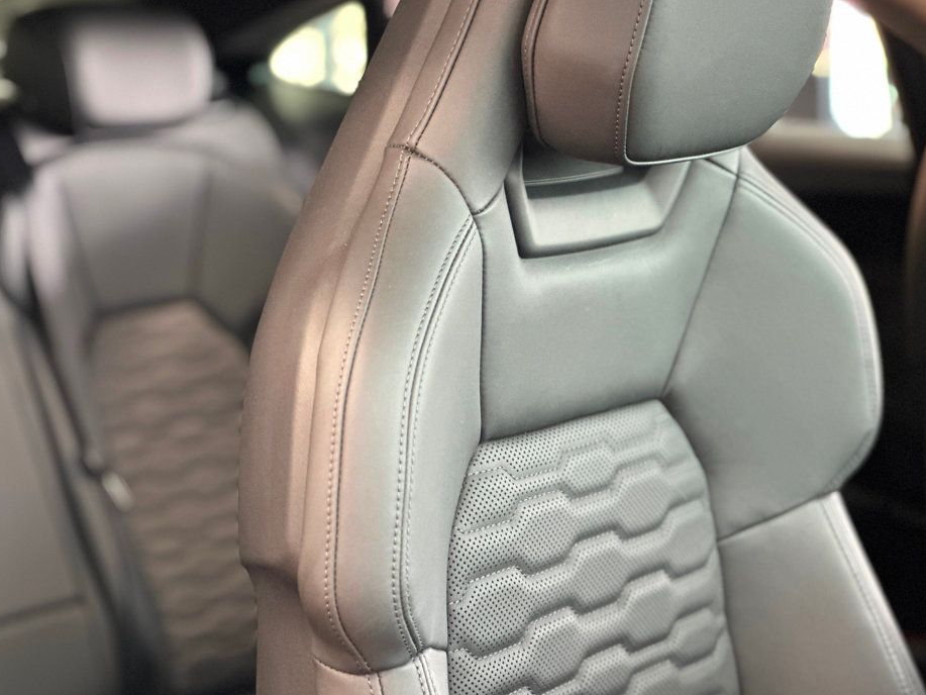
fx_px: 2301
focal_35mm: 86
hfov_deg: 22.8
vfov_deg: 17.2
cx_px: 493
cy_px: 355
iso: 320
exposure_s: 1/24
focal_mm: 9
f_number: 2.8
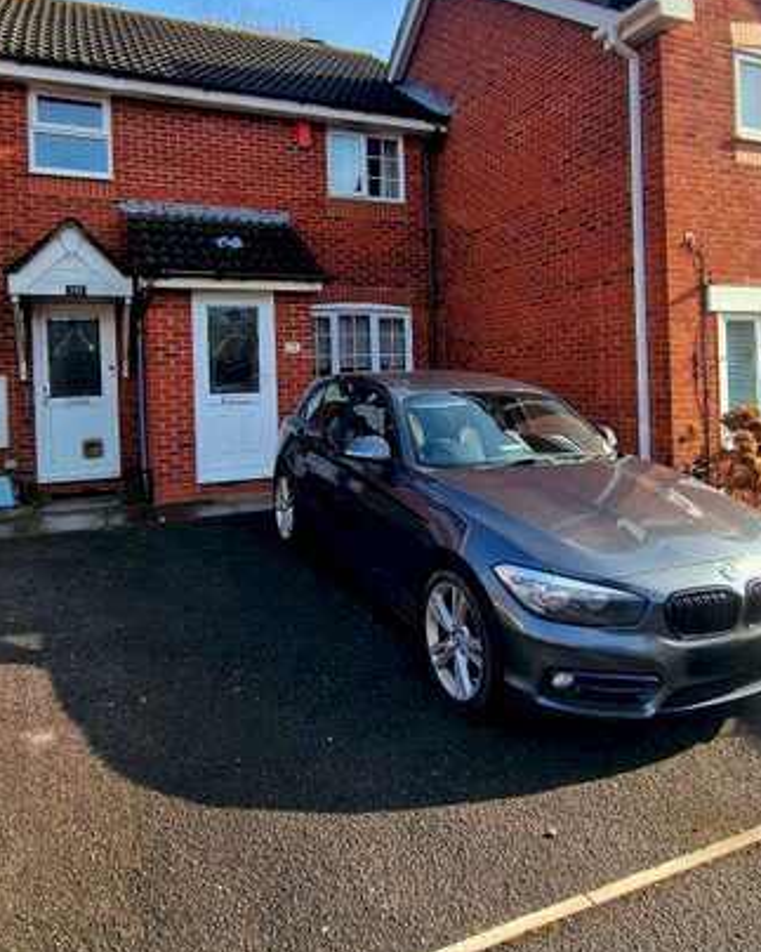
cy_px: 395
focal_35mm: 22
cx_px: 386
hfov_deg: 63.1
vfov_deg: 74.5
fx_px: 620
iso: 50
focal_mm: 2.2
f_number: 2.2
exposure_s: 1/1429
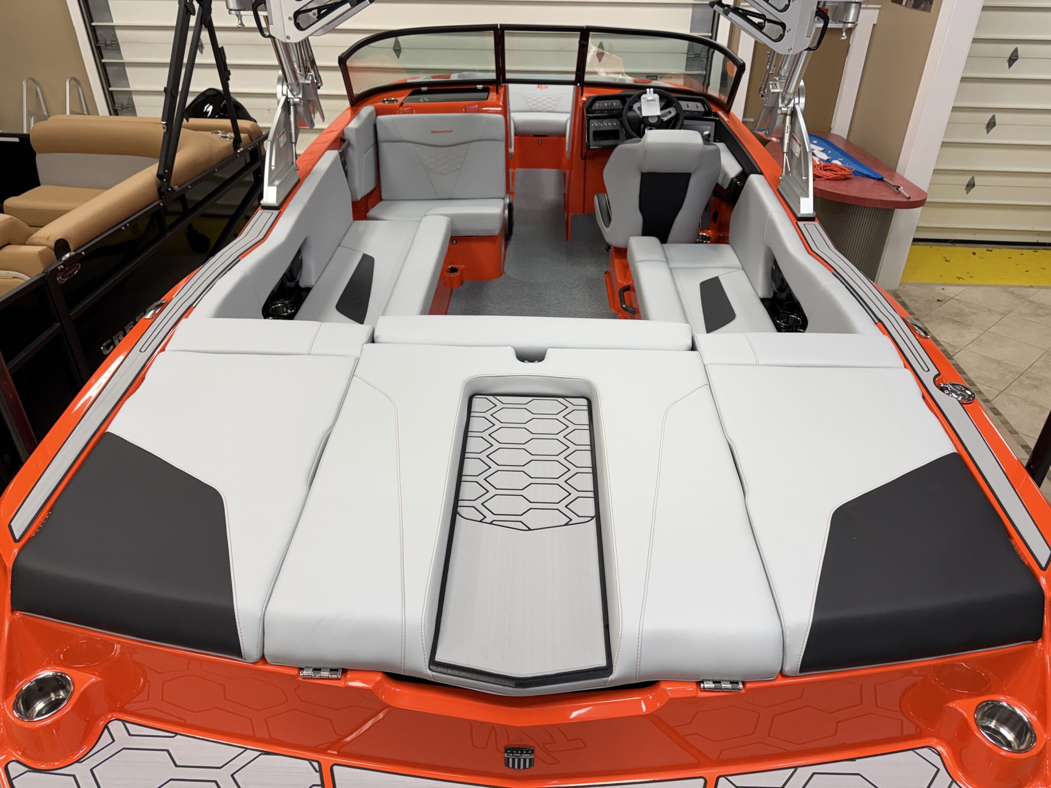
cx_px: 526
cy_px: 394
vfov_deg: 56.8
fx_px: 729
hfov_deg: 71.6
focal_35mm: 24
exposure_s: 1/120
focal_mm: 6.76
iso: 100
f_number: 1.78
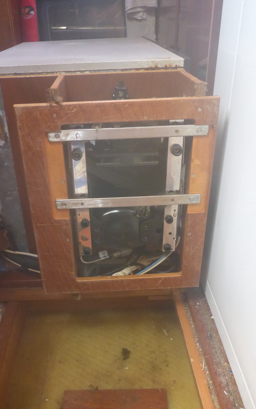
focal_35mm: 30
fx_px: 335
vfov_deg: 62.9
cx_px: 114
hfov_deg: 41.8
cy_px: 205
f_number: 3.3
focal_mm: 4.9
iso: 800
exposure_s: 1/30
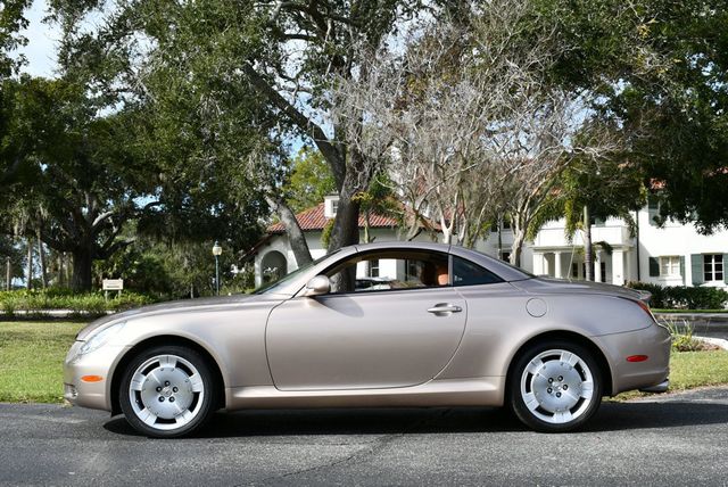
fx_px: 972
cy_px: 244
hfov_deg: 41.1
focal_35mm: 48
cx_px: 364
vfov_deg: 28.1
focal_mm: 24
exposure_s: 1/250
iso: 100
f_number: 8
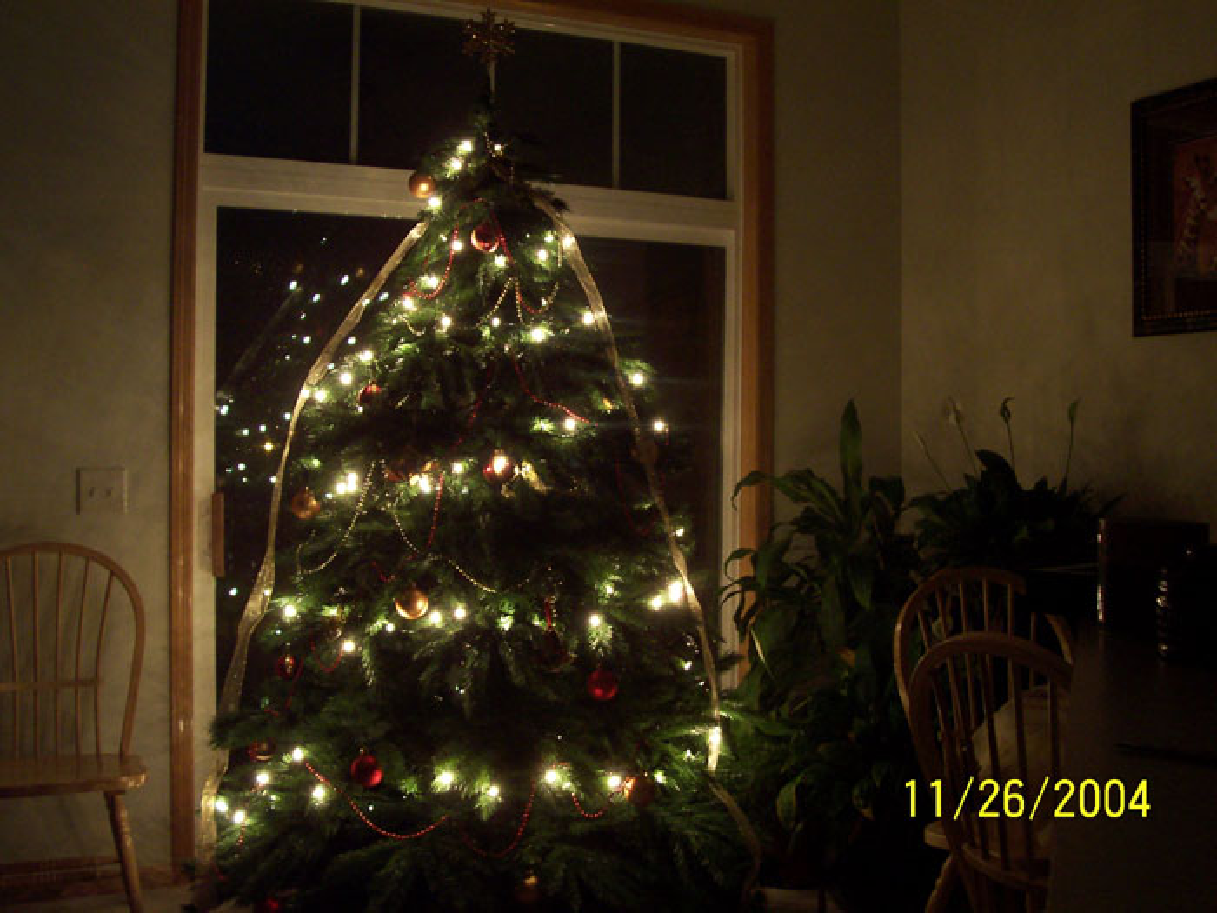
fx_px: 1301
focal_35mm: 37
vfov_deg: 38.7
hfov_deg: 50.1
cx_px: 608
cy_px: 456
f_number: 2.8
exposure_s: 1/2
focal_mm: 5.6
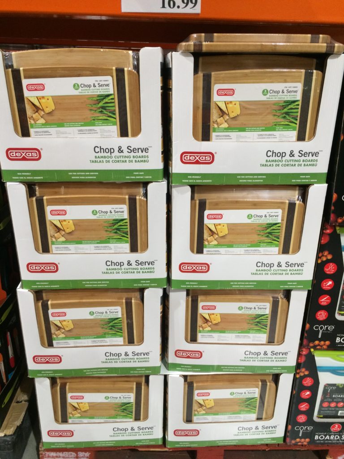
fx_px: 384
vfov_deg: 61.7
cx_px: 172
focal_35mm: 29
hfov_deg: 48.2
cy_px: 230
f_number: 2.2
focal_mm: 4.15
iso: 160
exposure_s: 1/30
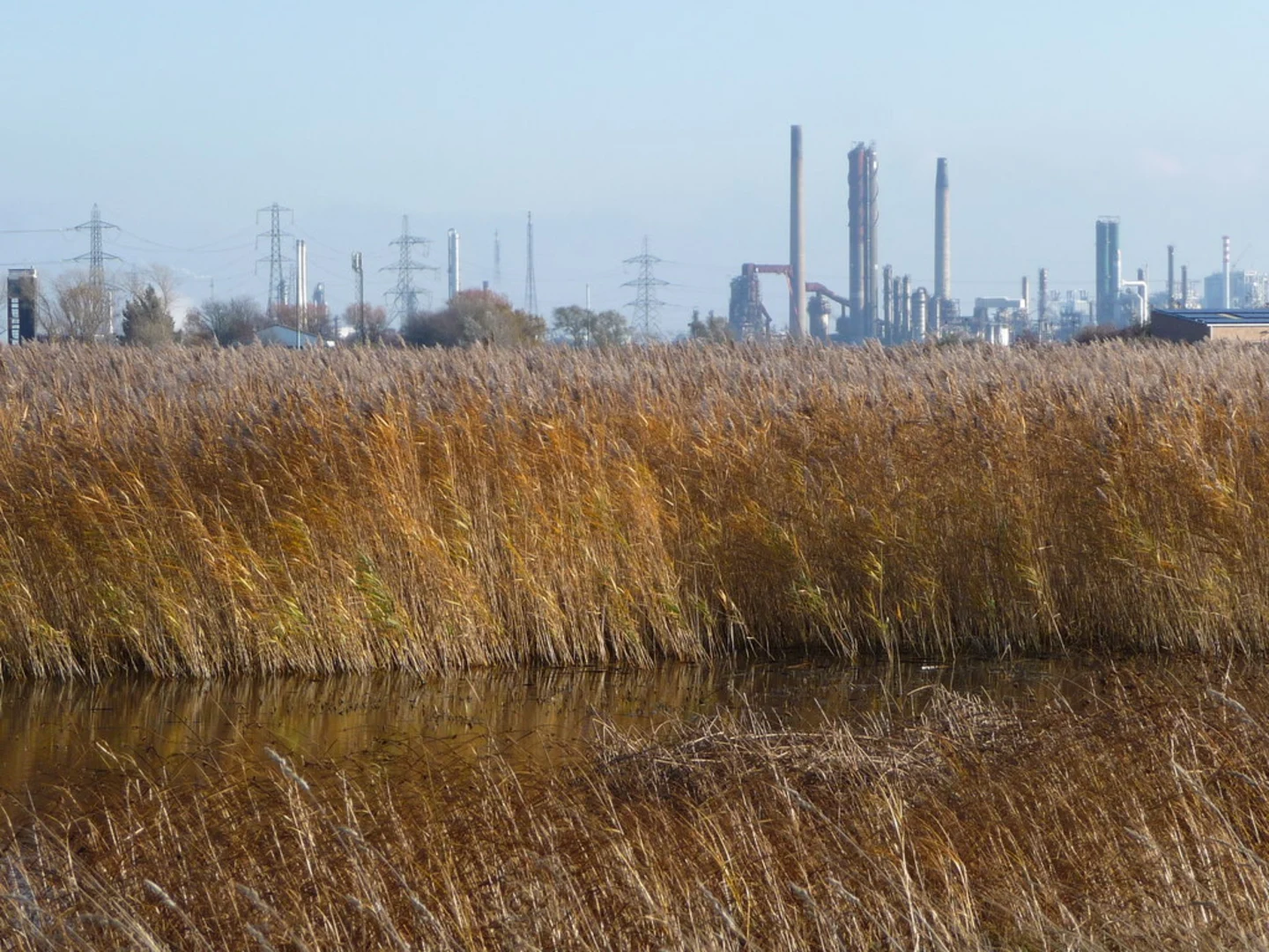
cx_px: 634
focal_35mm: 152
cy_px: 476
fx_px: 5572
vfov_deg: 9.8
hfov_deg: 13.0
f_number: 4.7
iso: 100
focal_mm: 19.1
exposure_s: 1/320
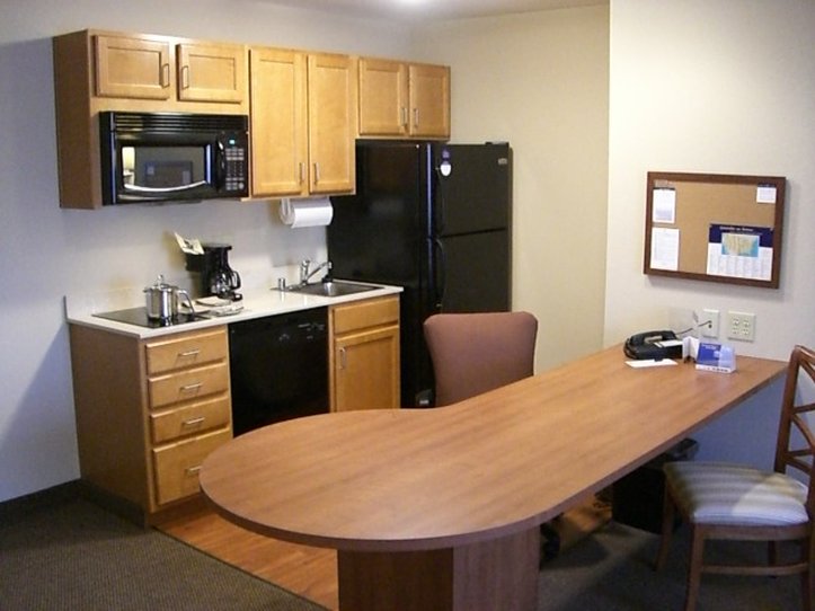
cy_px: 306
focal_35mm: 38
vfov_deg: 37.7
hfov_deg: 49.0
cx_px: 408
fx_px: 895
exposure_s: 1/60
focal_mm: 6.2
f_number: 2.7
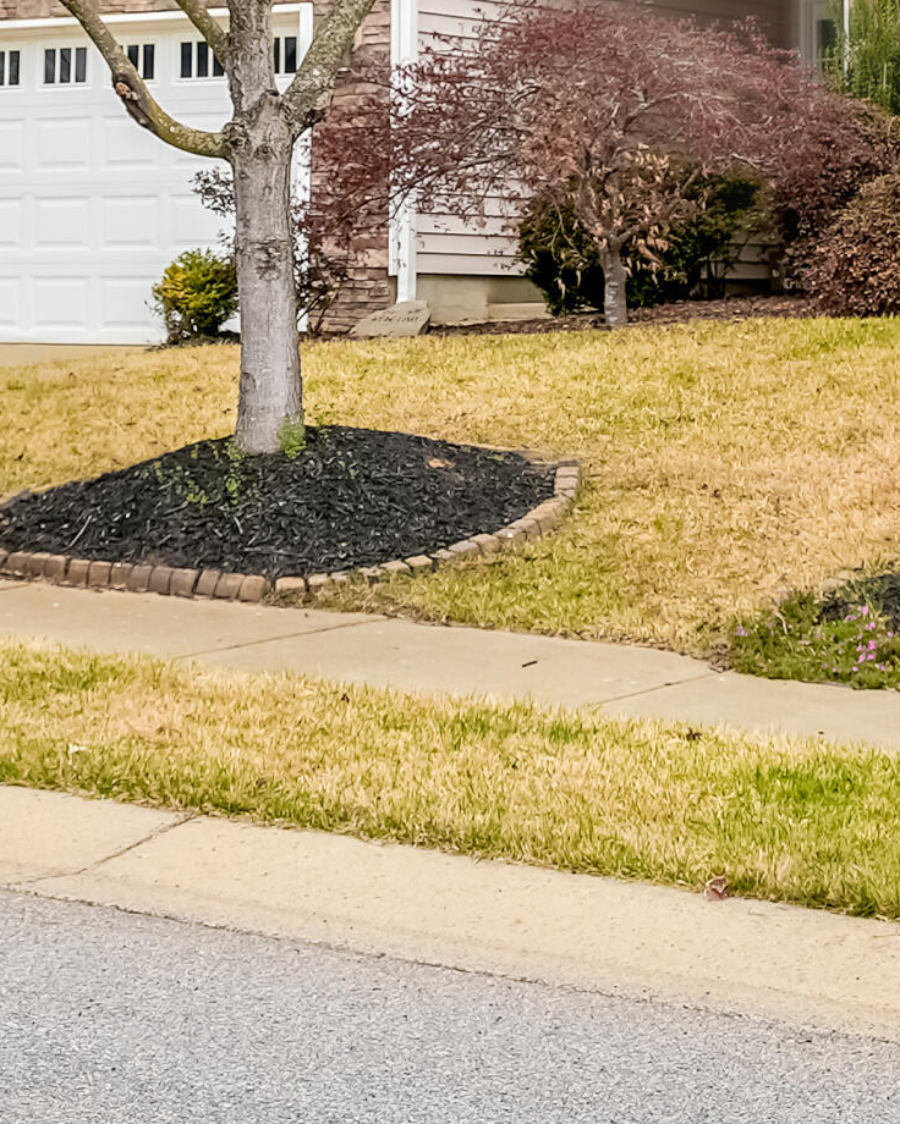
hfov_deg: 15.2
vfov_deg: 18.4
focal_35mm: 101
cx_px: 605
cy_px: -69
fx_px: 3363
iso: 250
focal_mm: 33
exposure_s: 1/500
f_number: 8
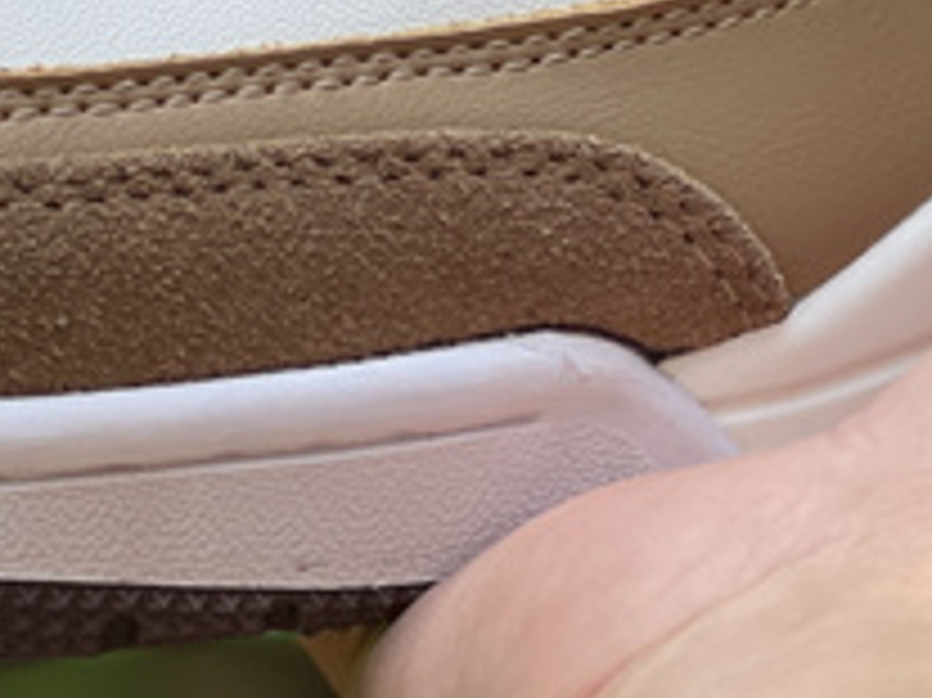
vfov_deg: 6.4
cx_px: 522
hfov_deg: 8.6
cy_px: -520
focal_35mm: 229
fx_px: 6162
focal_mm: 7.5
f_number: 2.2
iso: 40
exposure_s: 1/121
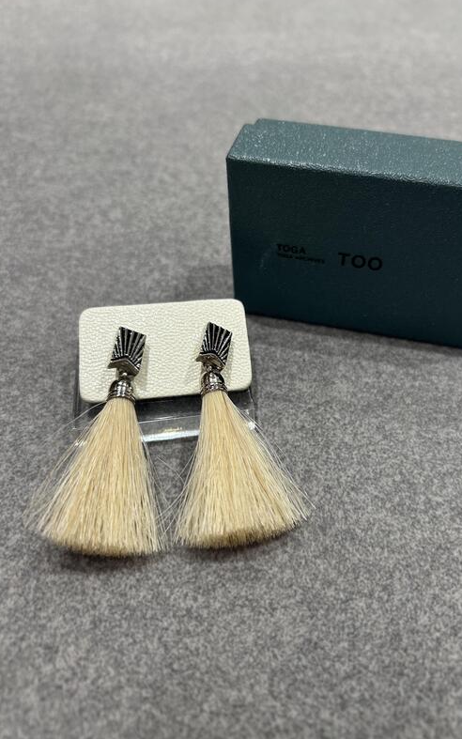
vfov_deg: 66.5
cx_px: 274
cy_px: 365
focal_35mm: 28
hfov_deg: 44.3
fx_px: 564
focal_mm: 5.7
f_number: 1.5
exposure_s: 1/120
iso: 50
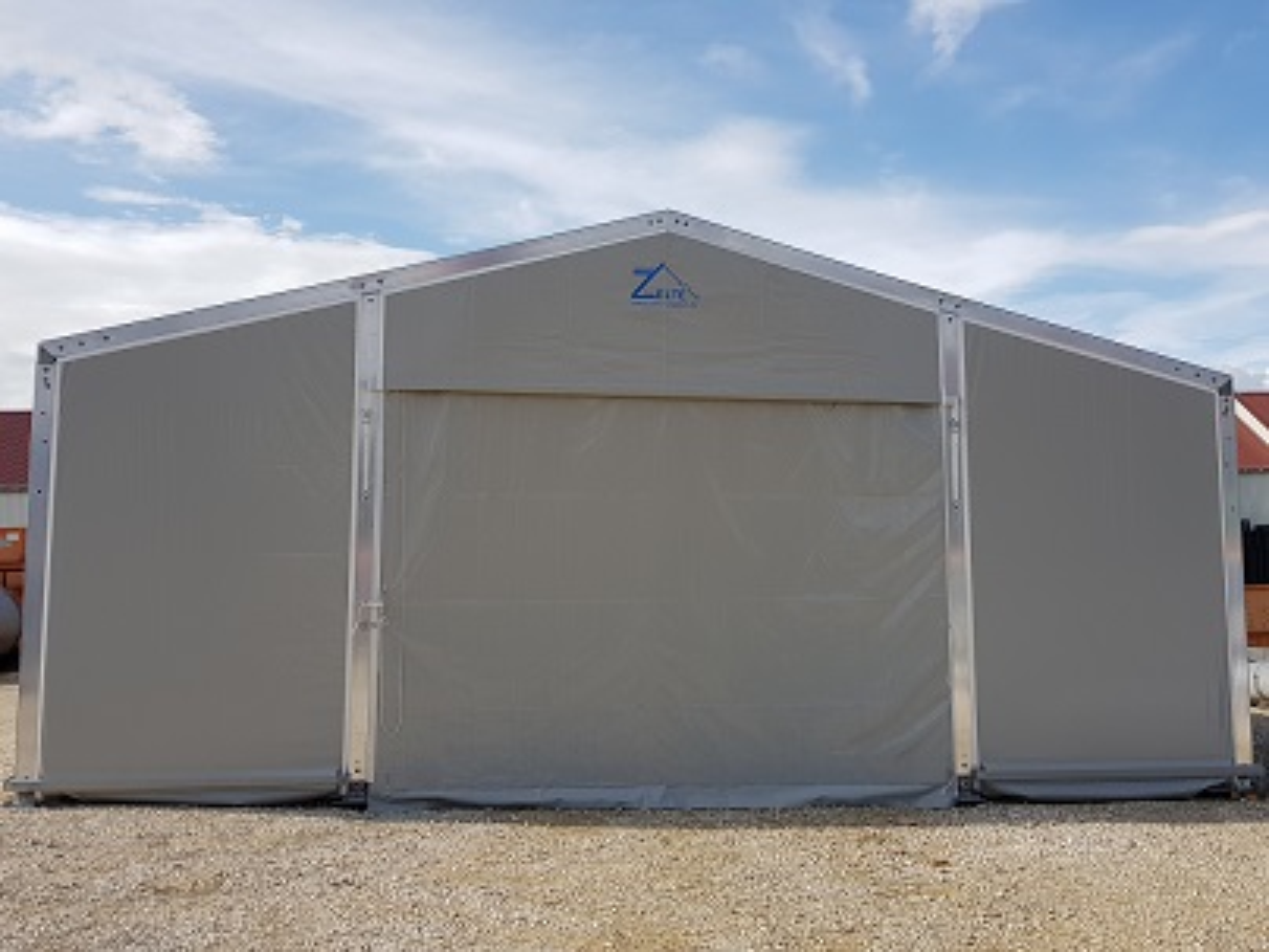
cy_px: 476
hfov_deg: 67.3
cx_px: 634
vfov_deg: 53.1
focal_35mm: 26
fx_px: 953
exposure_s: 1/2184
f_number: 1.7
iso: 40
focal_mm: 4.2
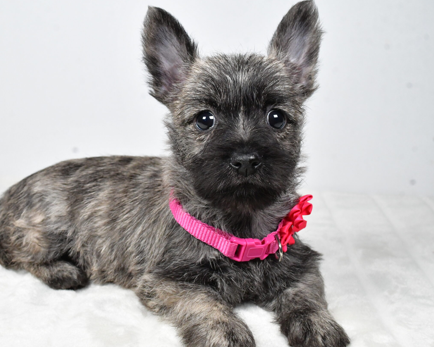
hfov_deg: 37.1
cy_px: 176
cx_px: 164
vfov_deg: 30.3
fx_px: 642
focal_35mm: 50
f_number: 11
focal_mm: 28
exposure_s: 1/500
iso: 4000
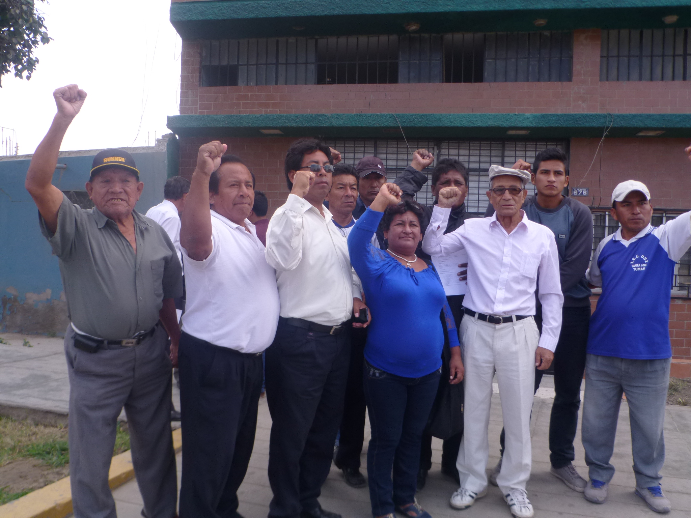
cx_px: 346
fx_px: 599
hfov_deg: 60.0
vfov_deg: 46.8
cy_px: 259
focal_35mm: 30
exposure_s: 1/400
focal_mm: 5.4
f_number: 3.6
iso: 100
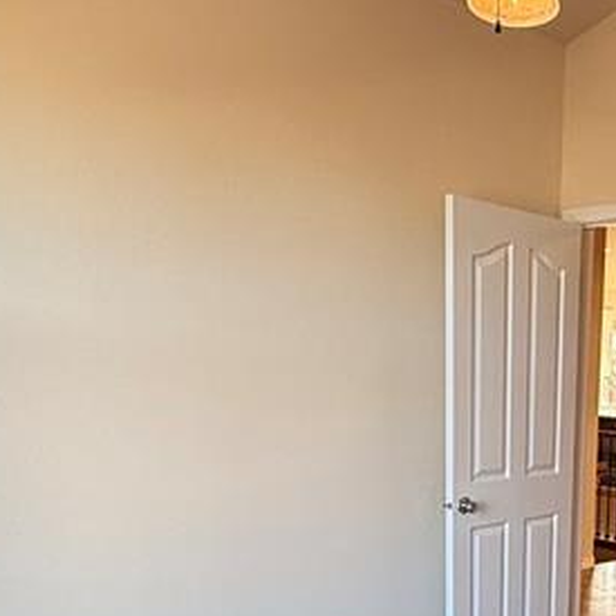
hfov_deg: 34.3
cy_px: 606
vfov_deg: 33.8
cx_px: 580
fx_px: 926
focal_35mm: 46
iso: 160
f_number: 2.2
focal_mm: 2.22
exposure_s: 1/120
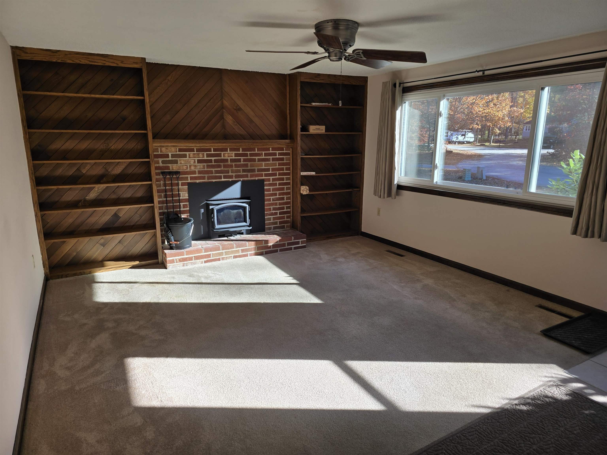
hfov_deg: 73.9
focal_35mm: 23
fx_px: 403
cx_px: 304
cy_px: 228
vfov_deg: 58.9
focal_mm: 6.3
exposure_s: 1/180
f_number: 1.7
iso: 25
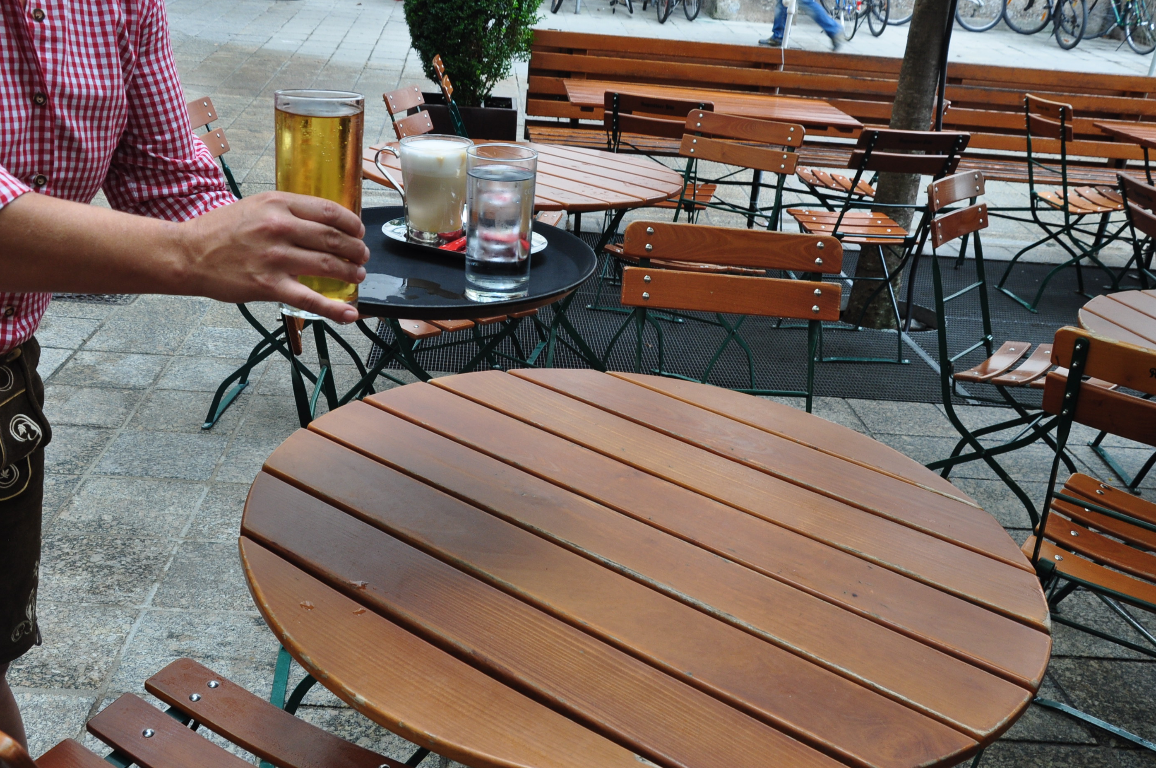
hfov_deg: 50.7
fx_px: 1219
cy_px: 380
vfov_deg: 35.0
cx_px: 529
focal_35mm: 38
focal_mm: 22
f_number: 8
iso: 400
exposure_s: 1/50
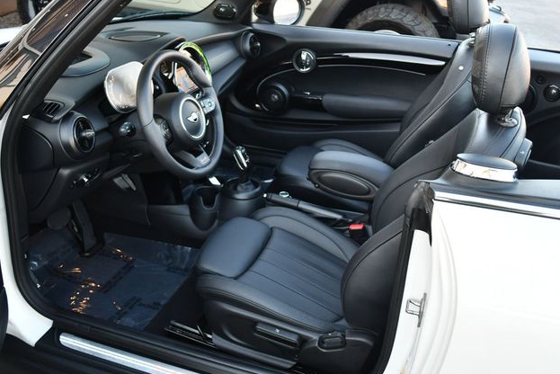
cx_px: 274
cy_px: 187
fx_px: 576
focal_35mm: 37
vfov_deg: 36.0
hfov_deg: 51.9
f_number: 3.5
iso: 500
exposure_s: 1/250
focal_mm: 18
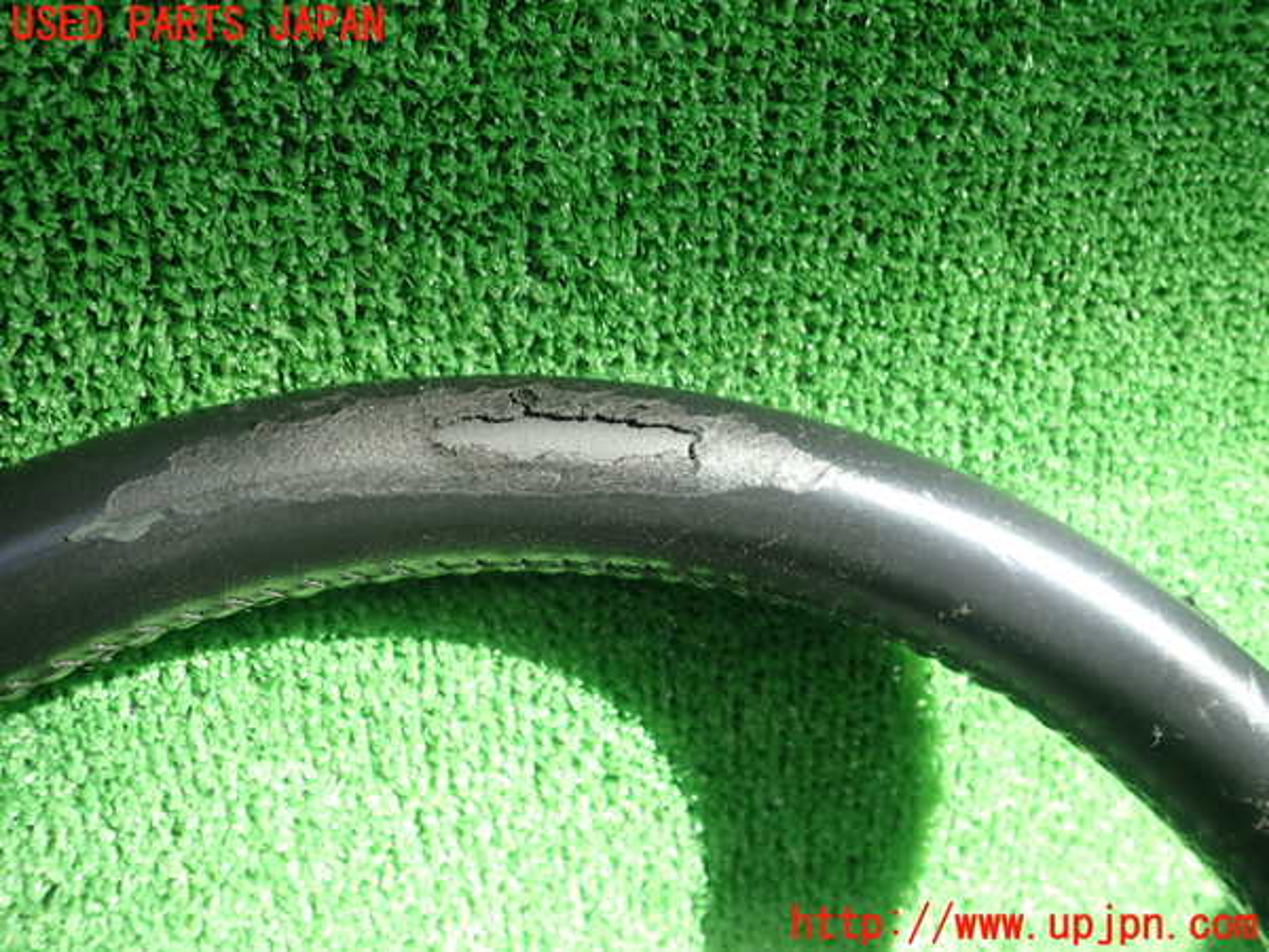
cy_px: 476
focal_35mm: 30
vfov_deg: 46.8
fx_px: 1100
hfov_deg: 60.0
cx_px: 634
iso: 100
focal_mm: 5.5
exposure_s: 1/125
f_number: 2.3
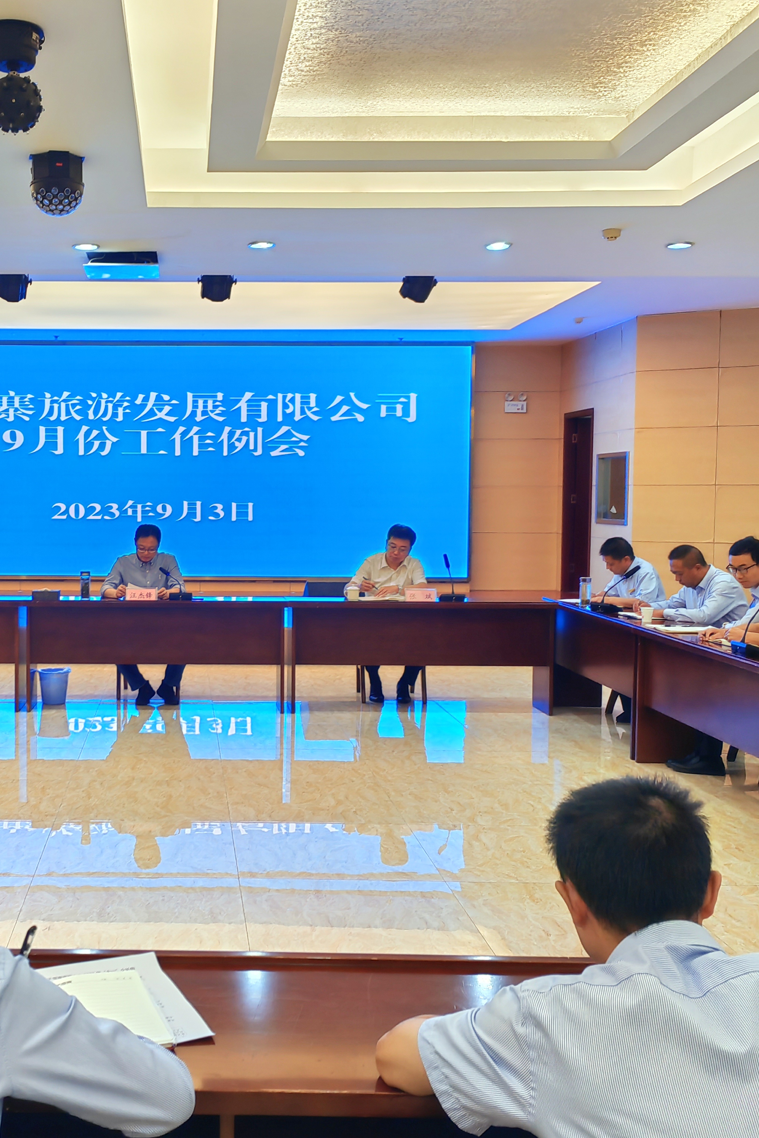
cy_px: 565
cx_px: 177
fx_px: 1202
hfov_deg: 34.2
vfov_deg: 50.7
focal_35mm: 38
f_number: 1.8
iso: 50
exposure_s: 1/110
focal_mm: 5.54
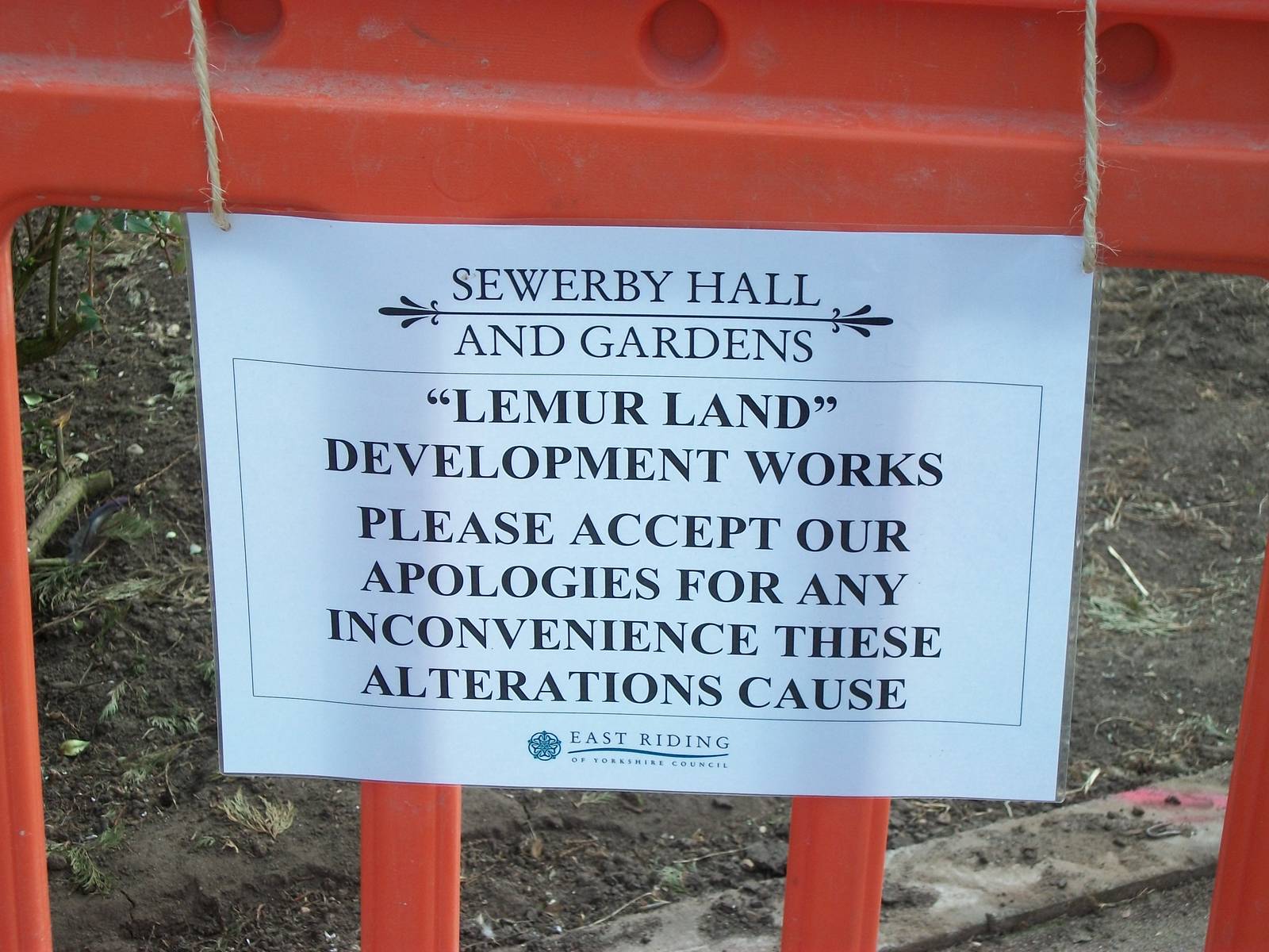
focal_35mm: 77
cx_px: 634
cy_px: 476
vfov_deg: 19.1
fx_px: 2823
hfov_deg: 25.3
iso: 80
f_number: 4.6
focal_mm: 13.7
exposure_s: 1/200
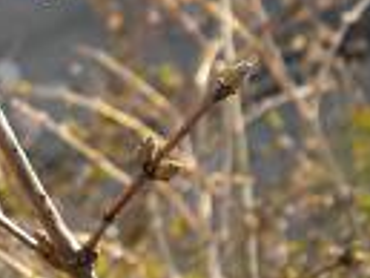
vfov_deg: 12.8
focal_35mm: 116
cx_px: -42
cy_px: 83
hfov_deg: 16.4
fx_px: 1241
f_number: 4.9
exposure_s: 1/290
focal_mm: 7.4
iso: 80
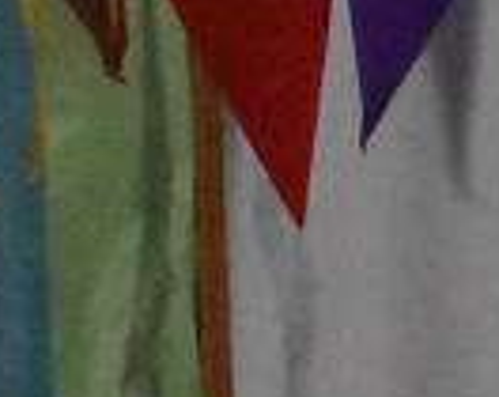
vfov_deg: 4.3
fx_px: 5103
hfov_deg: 5.0
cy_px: 1119
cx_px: 1970
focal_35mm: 346
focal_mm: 27
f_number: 4
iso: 11400
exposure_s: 1/60
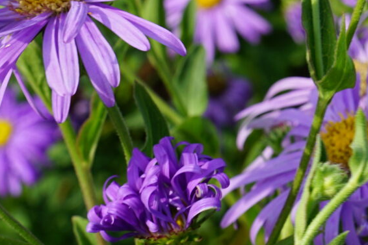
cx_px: 409
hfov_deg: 10.2
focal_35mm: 199
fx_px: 2034
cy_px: -87
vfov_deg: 6.8
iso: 100
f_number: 10
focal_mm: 44
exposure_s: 1/160
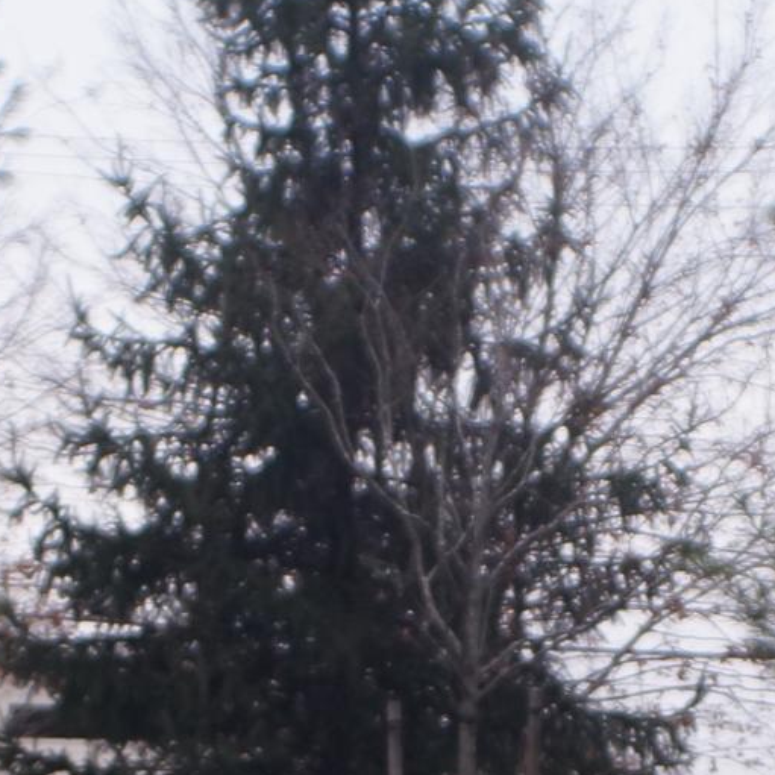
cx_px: 466
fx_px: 4526
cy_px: 722
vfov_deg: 9.7
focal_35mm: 179
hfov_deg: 9.8
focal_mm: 35
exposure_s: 1/60
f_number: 4
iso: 400
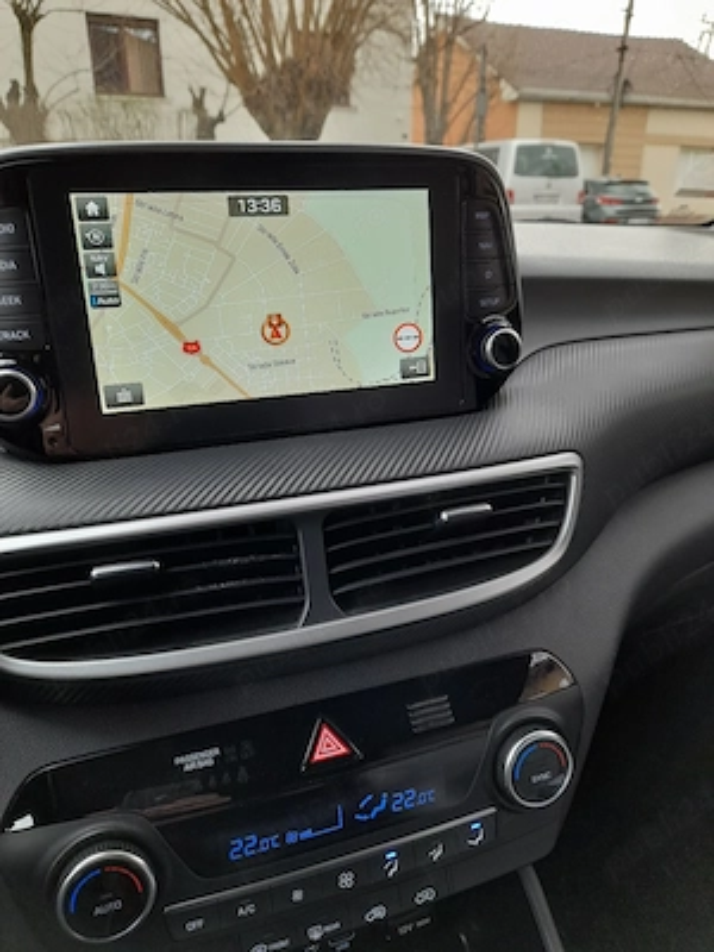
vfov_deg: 69.4
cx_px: 357
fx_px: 688
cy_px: 476
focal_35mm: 25
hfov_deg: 54.9
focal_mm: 4.6
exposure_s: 1/60.2
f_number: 2
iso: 80
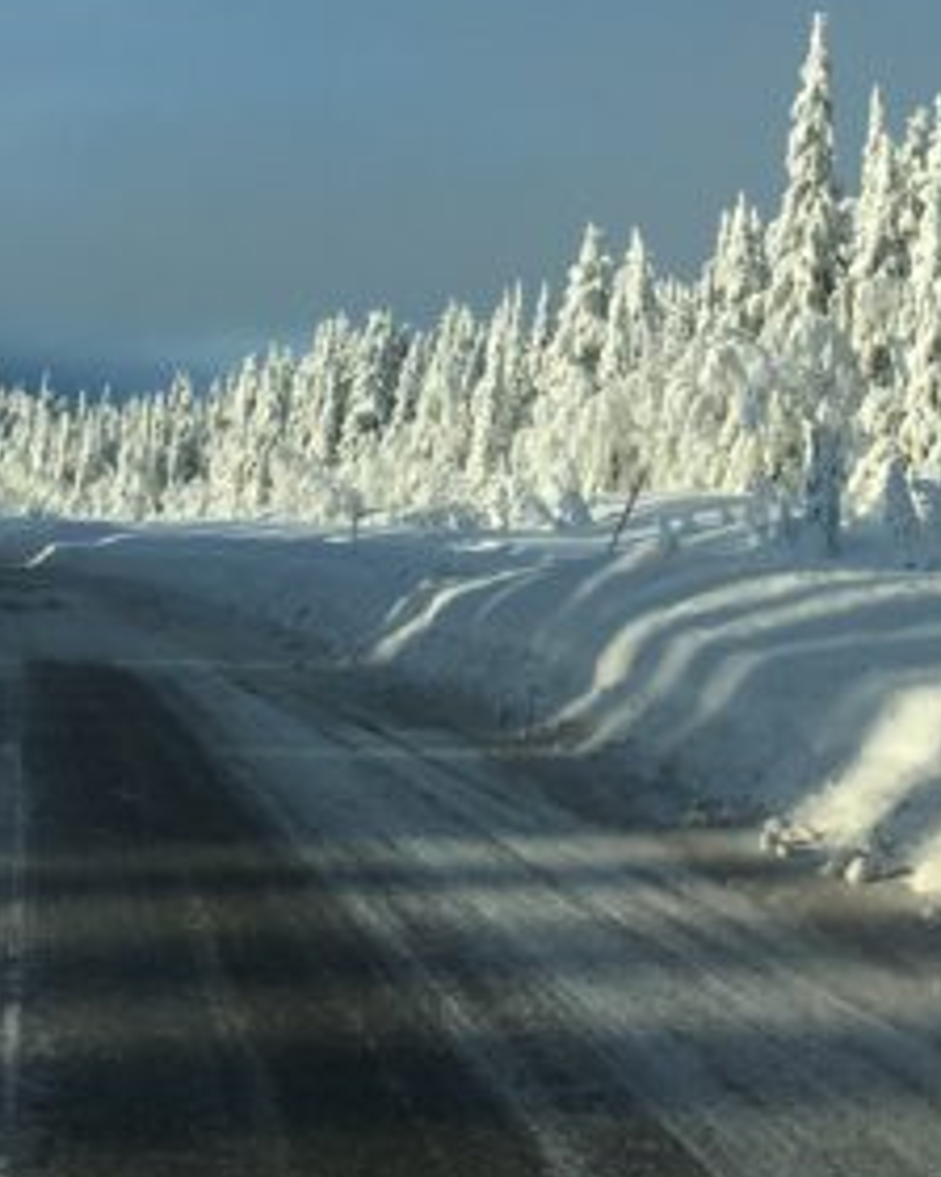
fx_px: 2576
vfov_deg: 24.9
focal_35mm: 74
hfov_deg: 20.5
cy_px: 99
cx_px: 718
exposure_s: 1/1876
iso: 25
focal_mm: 4.15
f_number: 2.2
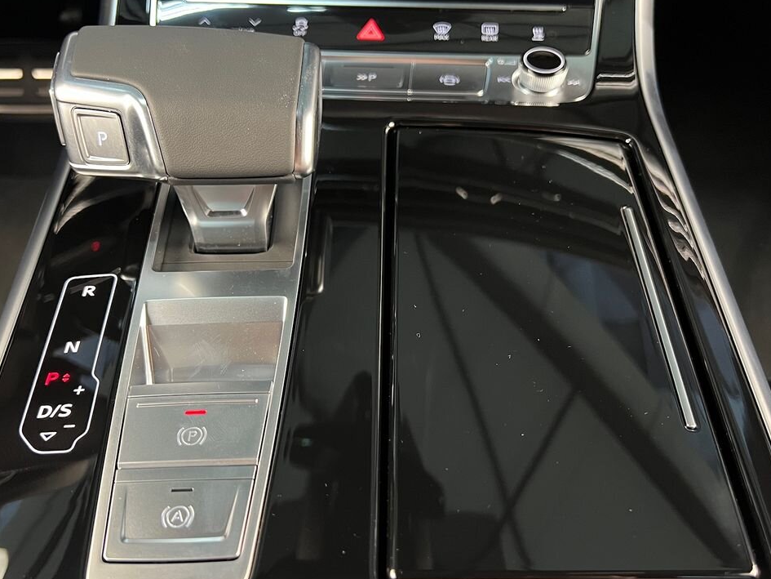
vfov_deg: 42.9
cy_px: 318
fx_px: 735
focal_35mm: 33
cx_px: 370
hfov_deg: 55.3
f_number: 1.5
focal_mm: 5.7
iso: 500
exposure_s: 1/44
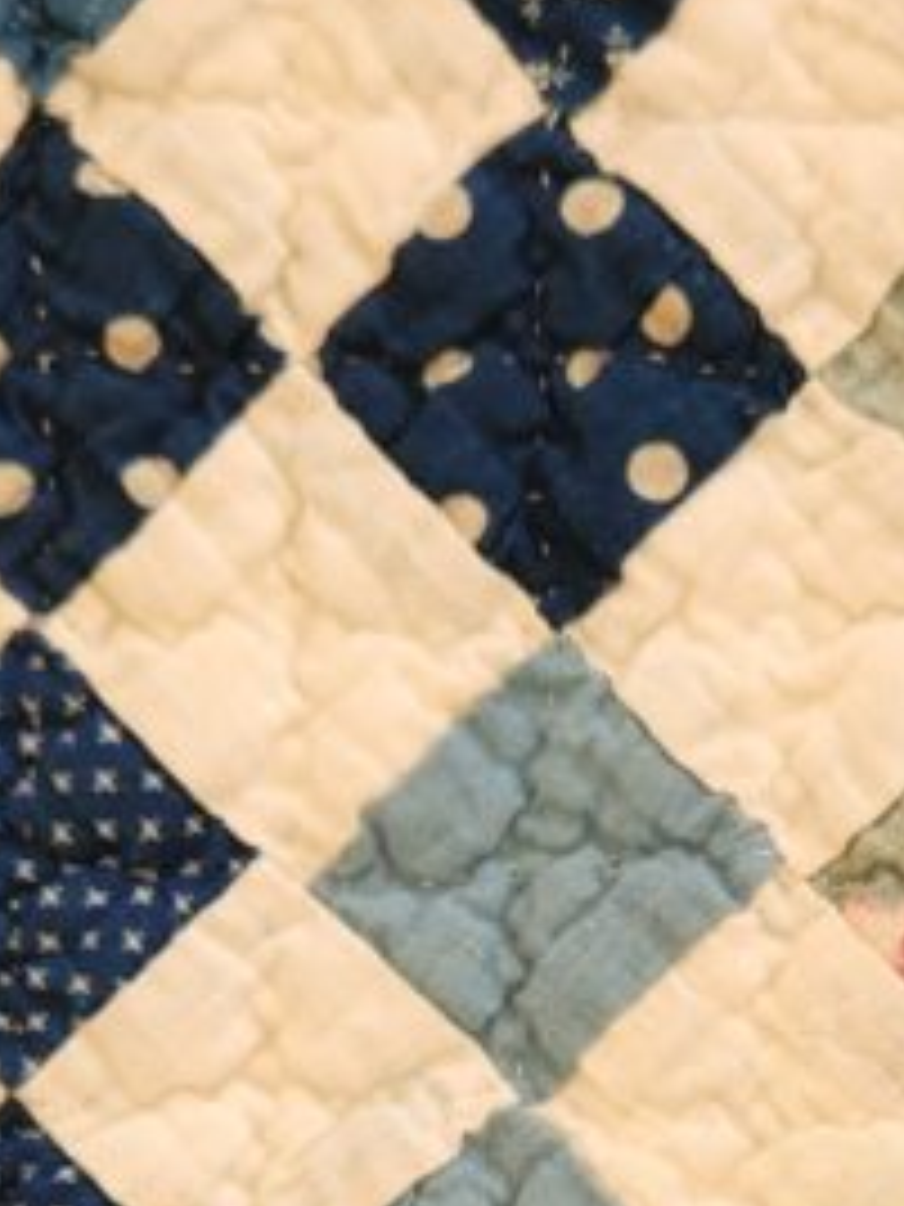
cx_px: 841
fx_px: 3064
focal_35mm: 88
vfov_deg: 21.2
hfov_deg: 16.5
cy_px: 1318
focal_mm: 5.4
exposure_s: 1/120
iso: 200
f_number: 1.8
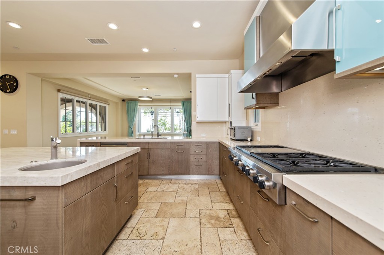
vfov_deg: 81.1
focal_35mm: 14
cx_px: 192
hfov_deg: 104.3
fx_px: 149
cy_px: 128
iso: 200
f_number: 4.5
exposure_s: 1/80
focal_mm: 14
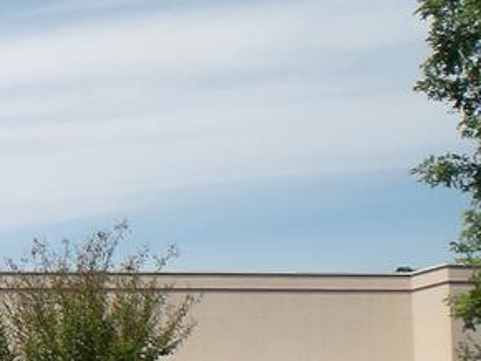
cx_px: -315
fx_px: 1864
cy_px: 427
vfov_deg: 10.9
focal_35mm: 134
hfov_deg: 13.5
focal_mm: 6.3
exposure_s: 1/500
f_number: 4.4
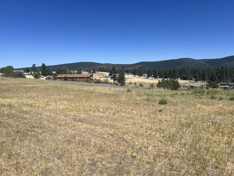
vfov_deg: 53.1
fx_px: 176
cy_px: 88
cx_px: 117
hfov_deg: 67.3
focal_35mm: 26
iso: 50
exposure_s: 1/5882
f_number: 1.5
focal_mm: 5.7
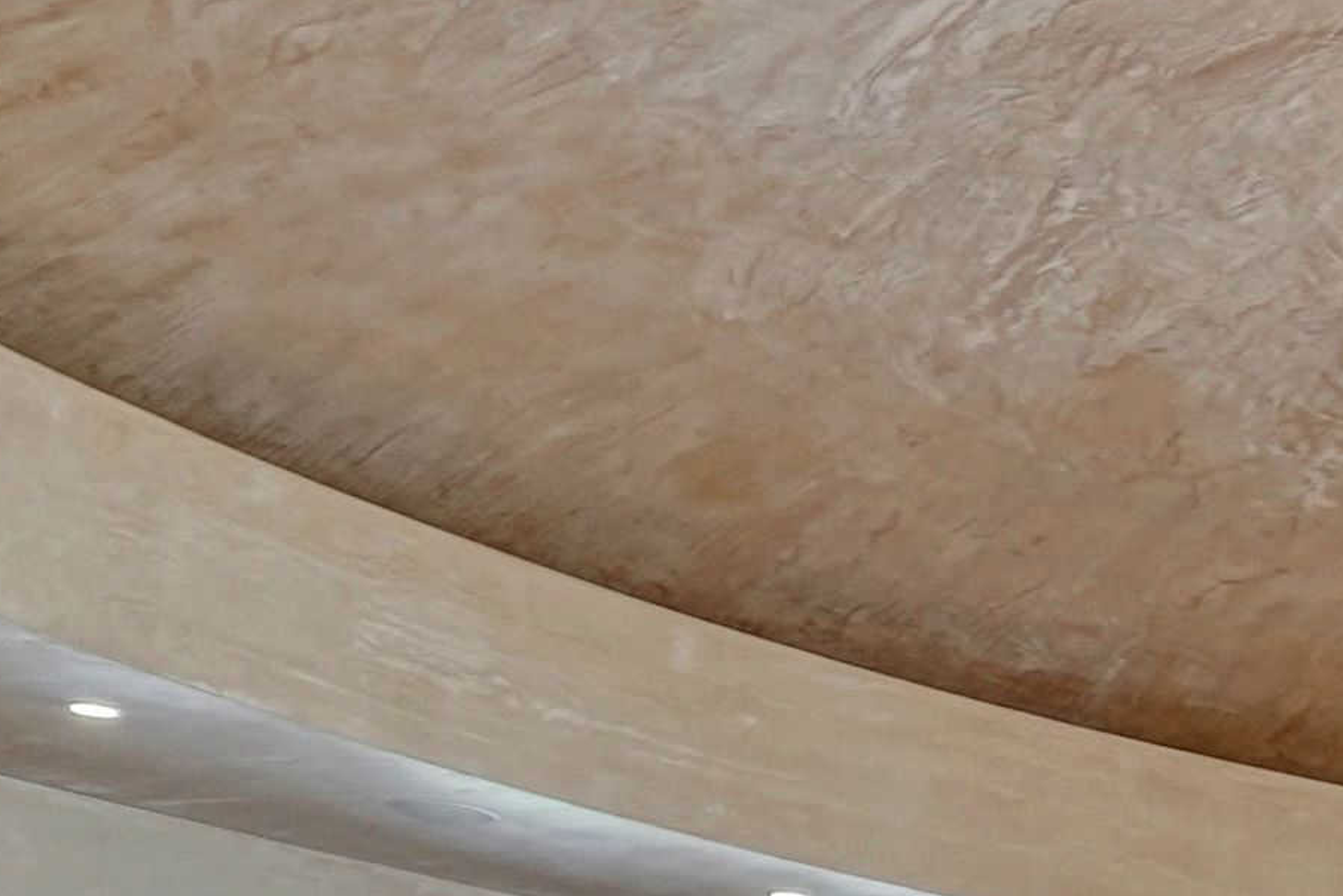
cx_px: 2632
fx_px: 3471
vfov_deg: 12.7
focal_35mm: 93
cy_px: 1841
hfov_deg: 16.8
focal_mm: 14
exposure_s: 1/2.5
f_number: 8
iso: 400
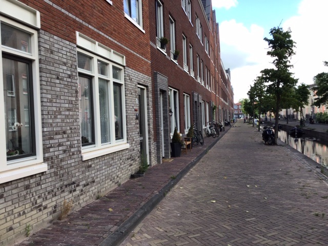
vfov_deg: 45.4
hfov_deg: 58.4
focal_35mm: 31
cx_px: 164
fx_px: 294
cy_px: 123
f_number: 2.4
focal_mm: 3.3
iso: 25
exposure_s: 1/281
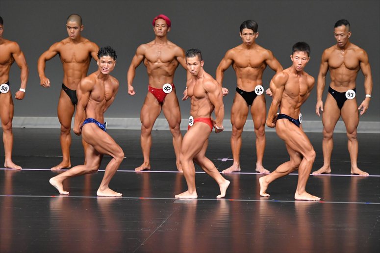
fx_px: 3007
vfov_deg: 4.8
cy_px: 126
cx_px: 190
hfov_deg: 7.2
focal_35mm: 285
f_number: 5.6
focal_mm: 190
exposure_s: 1/400
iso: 5000
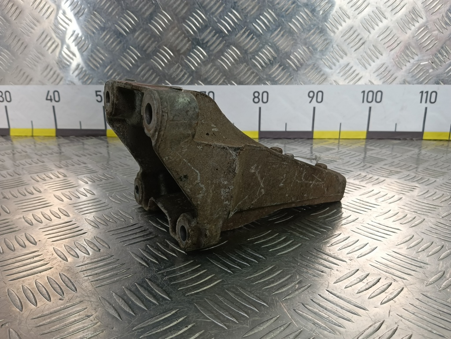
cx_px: 226
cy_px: 170
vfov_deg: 58.9
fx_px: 300
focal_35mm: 23
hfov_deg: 73.9
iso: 80
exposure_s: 1/100
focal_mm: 4.11
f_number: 1.6
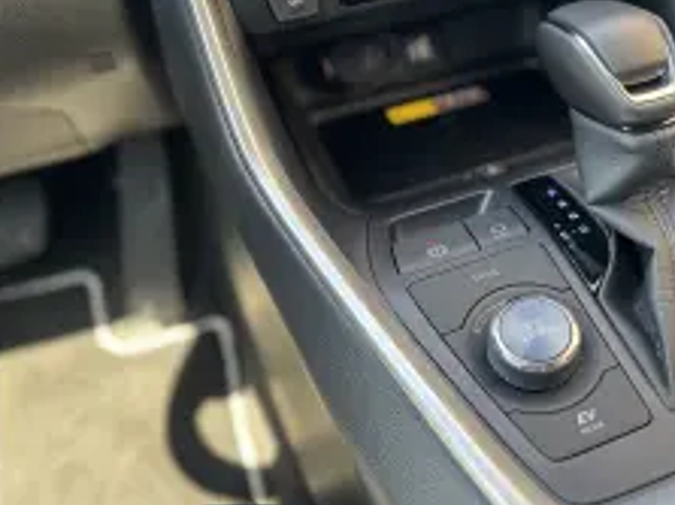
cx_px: 463
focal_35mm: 42
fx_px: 819
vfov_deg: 33.9
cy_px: 151
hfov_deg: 44.0
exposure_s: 1/121
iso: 125
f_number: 1.6
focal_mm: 5.96
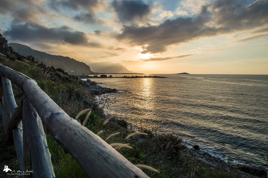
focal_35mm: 26
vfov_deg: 50.3
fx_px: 190
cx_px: 134
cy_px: 89
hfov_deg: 70.5
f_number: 5.6
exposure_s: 1/500
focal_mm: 17
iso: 100
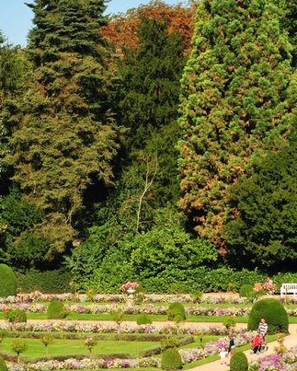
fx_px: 1607
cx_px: 107
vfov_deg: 13.2
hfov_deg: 10.6
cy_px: 194
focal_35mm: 146
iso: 200
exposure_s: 1/500
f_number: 8
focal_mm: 35
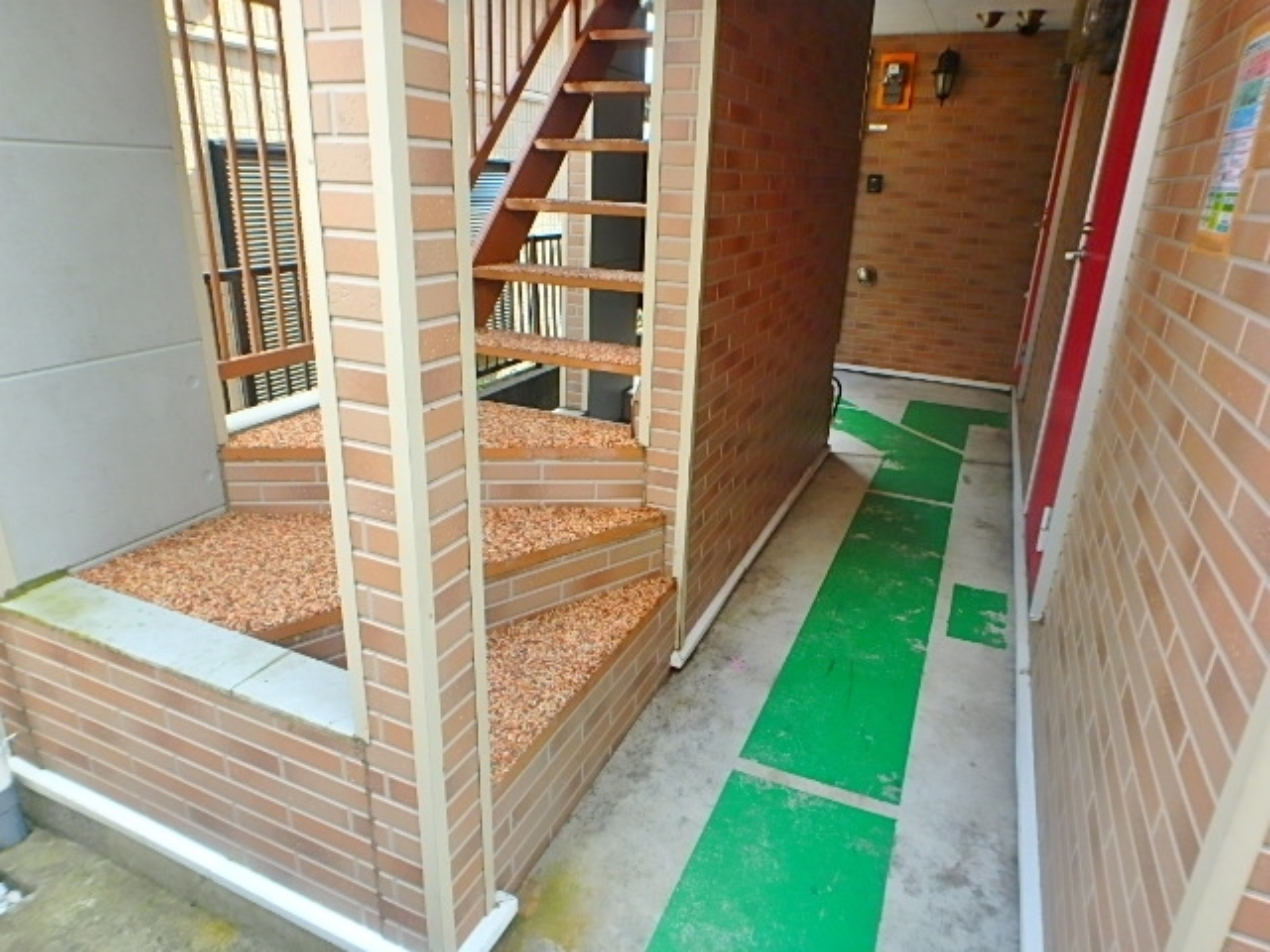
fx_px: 770
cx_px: 635
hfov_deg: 79.0
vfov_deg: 63.4
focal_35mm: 21
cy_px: 476
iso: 125
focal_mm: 3.7
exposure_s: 1/125
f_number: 3.5
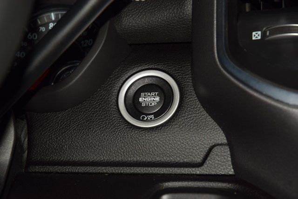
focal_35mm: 105
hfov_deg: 19.5
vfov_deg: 13.0
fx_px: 869
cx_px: 149
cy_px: 100
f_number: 8
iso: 100
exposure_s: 1/125
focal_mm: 70
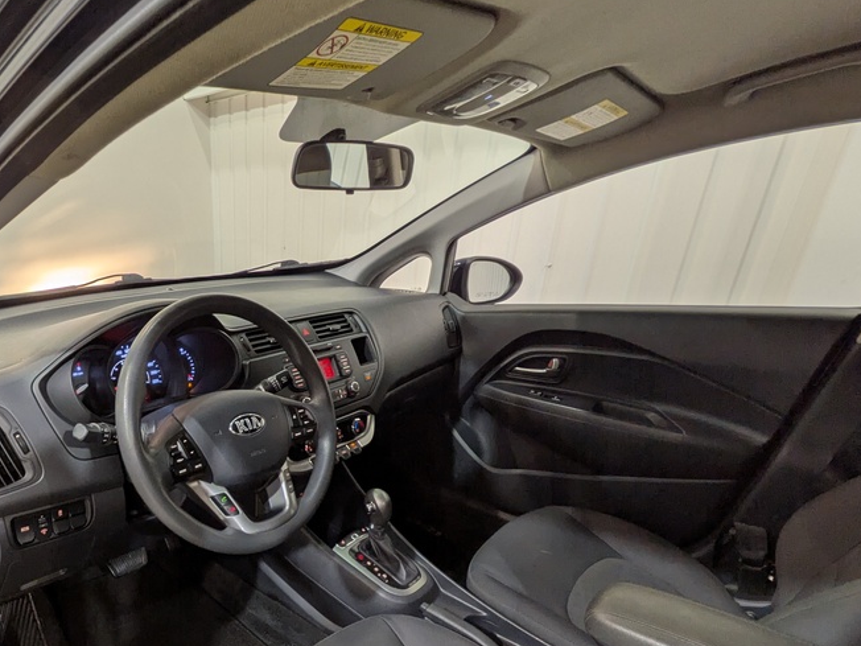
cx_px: 247
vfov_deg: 59.1
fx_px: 547
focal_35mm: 22
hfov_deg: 72.6
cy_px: 450
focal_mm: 1.83
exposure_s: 1/30
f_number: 2.2
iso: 53
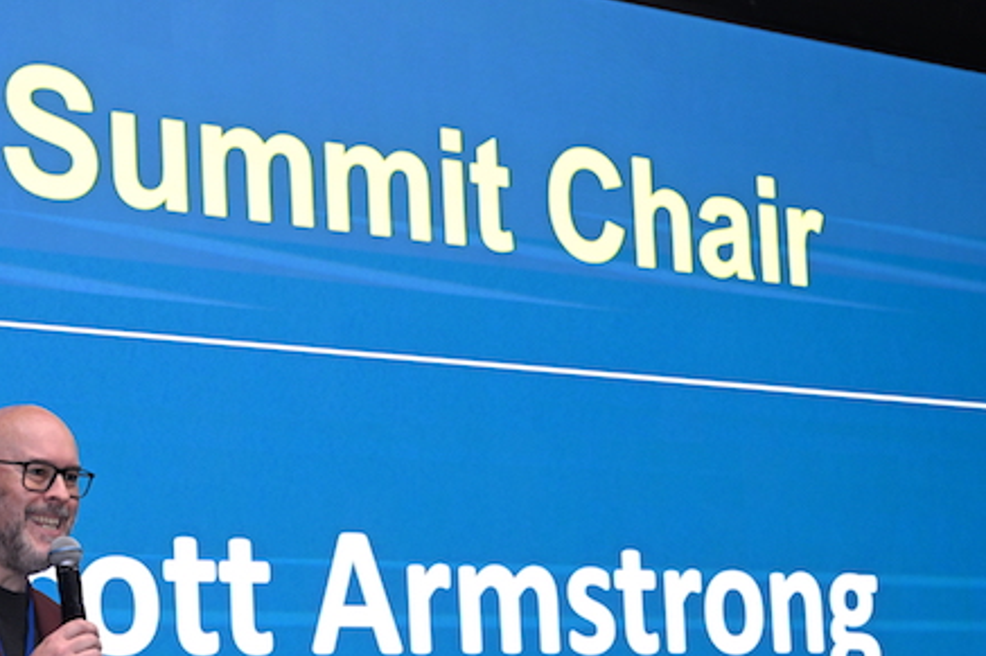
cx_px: 237
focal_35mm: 86
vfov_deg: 15.7
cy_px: 594
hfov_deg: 23.4
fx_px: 2354
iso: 1600
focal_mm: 47
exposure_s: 1/200
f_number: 4
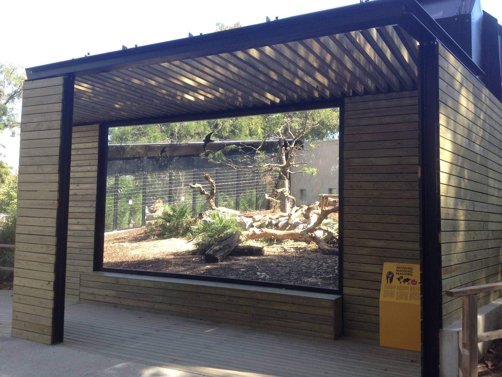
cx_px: 251
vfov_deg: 40.7
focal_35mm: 35
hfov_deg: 52.6
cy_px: 188
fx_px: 508
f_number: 2.4
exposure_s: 1/246
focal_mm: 4.28
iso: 50
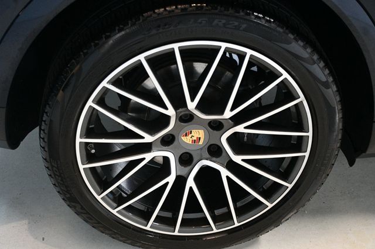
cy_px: 124
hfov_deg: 35.1
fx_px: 593
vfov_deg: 23.8
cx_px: 188
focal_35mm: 57
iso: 3200
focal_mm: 38
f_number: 4.2
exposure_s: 1/80
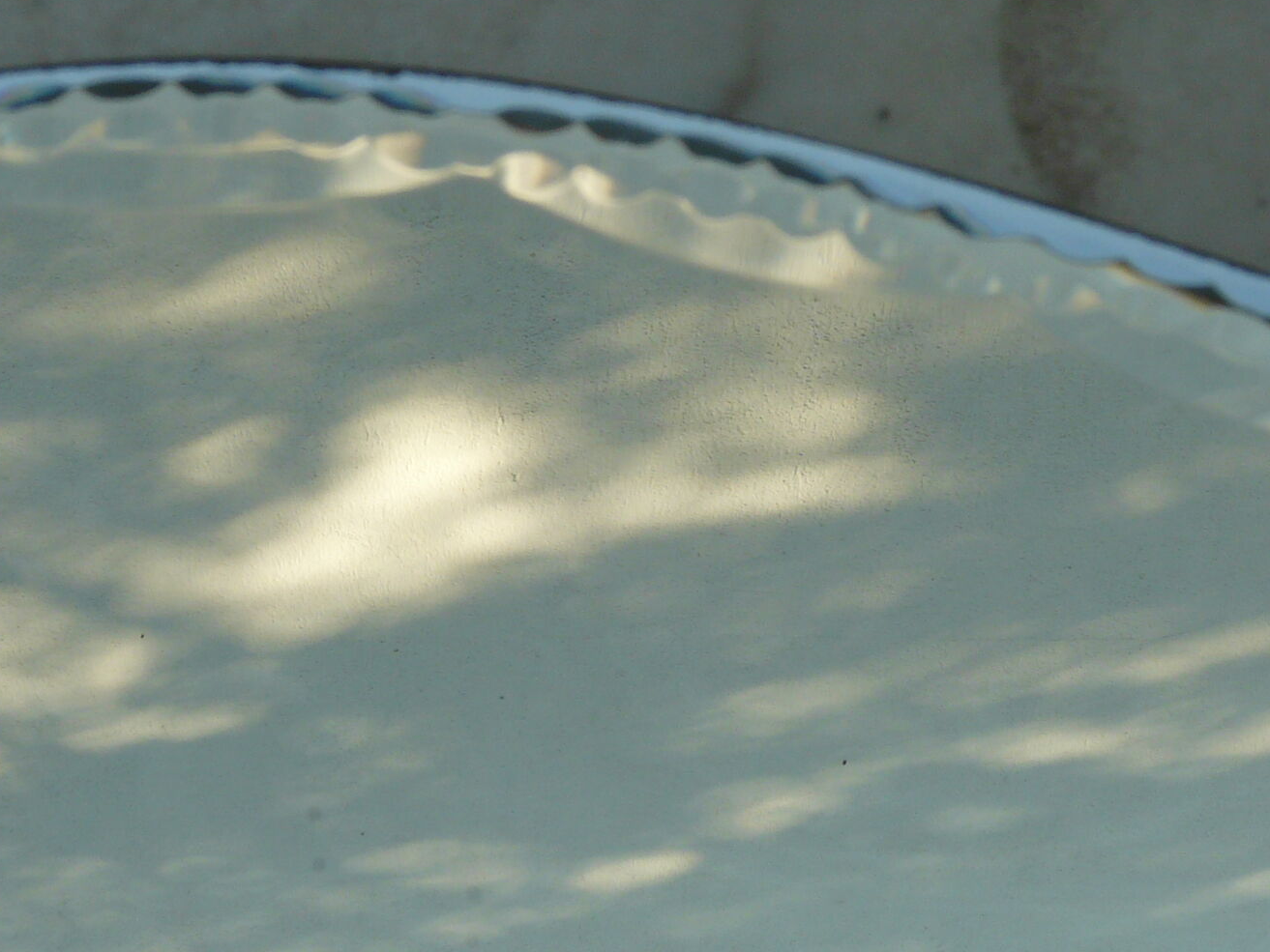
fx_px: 2862
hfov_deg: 25.0
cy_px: 488
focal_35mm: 78
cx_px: 590
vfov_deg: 18.9
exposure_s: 1/200
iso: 100
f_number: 5.6
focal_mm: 6.5
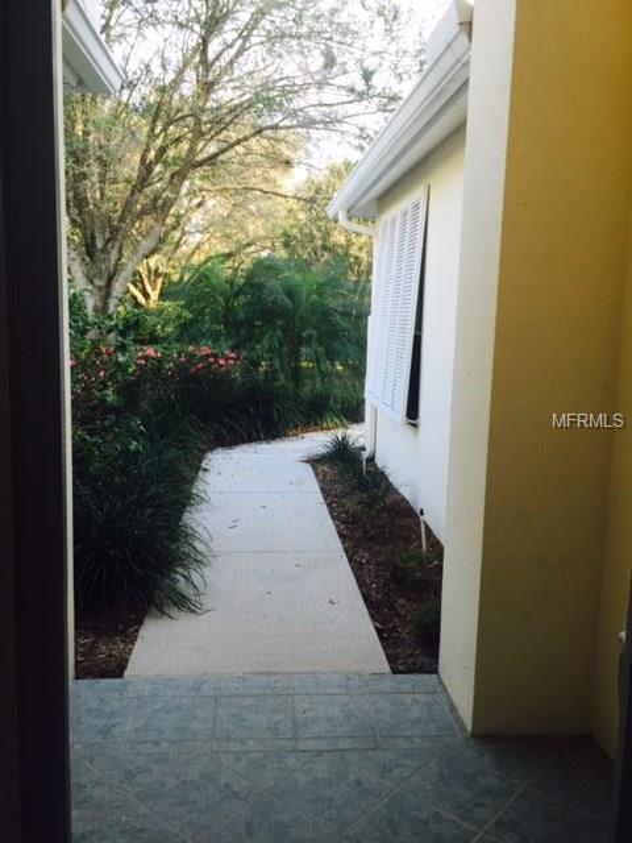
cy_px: 422
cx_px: 316
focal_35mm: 29
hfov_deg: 48.2
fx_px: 706
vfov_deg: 61.7
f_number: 2.2
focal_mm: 4.15
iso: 32
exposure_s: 1/60
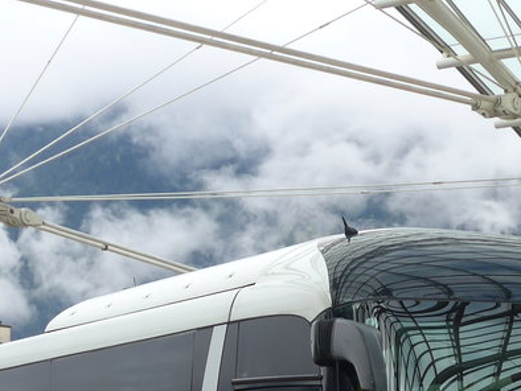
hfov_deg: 14.1
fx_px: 2108
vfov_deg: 10.4
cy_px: 456
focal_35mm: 140
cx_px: 333
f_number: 3
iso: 80
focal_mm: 9.5
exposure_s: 1/500
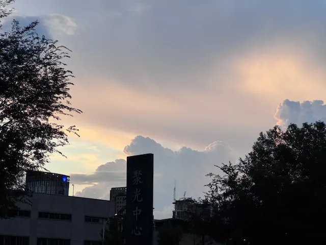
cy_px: 122
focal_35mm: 77
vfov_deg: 19.1
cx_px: 163
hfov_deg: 25.3
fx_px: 725
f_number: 2.8
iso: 50
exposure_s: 1/99
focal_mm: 9
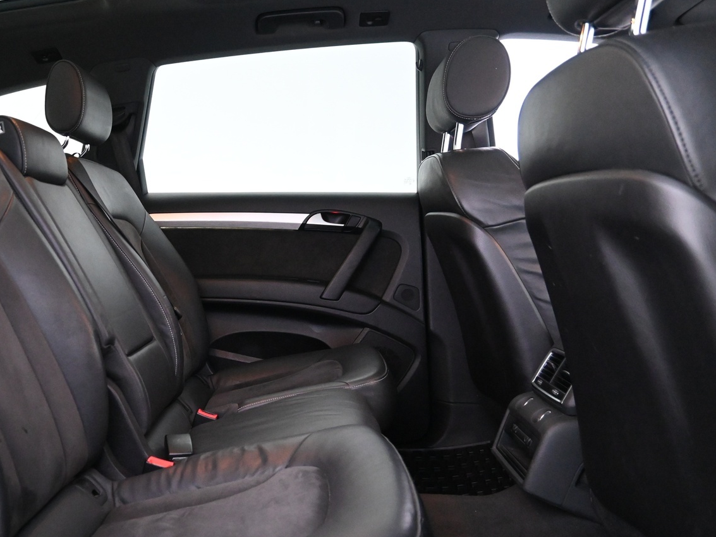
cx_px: 208
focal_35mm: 33
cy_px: 330
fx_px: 683
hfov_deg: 53.6
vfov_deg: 42.7
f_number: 3.5
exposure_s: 1/25
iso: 4500
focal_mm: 16
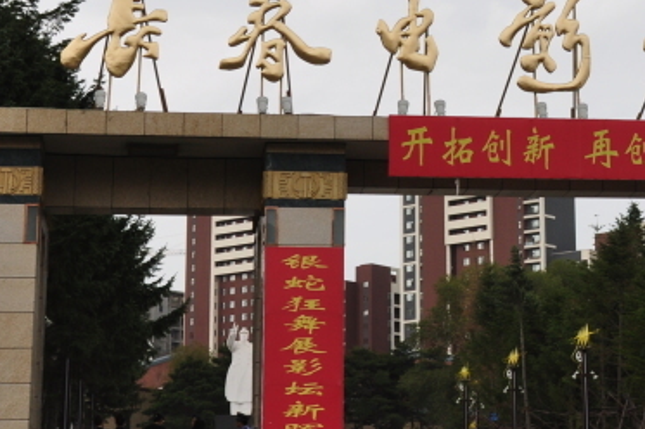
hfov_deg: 18.9
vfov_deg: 12.7
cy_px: 42
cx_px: 527
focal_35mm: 107
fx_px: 1915
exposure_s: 1/60
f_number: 8
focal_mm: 26
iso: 200
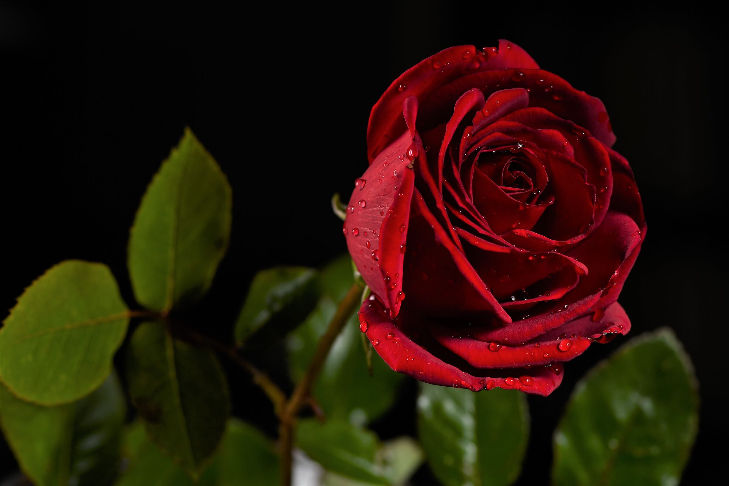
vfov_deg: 9.1
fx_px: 3037
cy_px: 243
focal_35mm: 150
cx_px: 364
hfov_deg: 13.7
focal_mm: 100
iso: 100
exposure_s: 1/200
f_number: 8
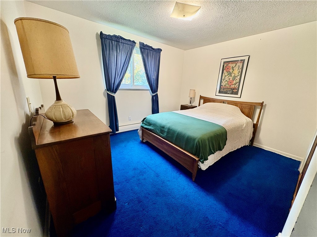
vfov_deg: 85.7
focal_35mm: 14
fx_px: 128
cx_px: 158
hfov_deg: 102.1
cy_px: 118
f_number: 2.2
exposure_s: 1/60
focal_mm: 2.22
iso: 200
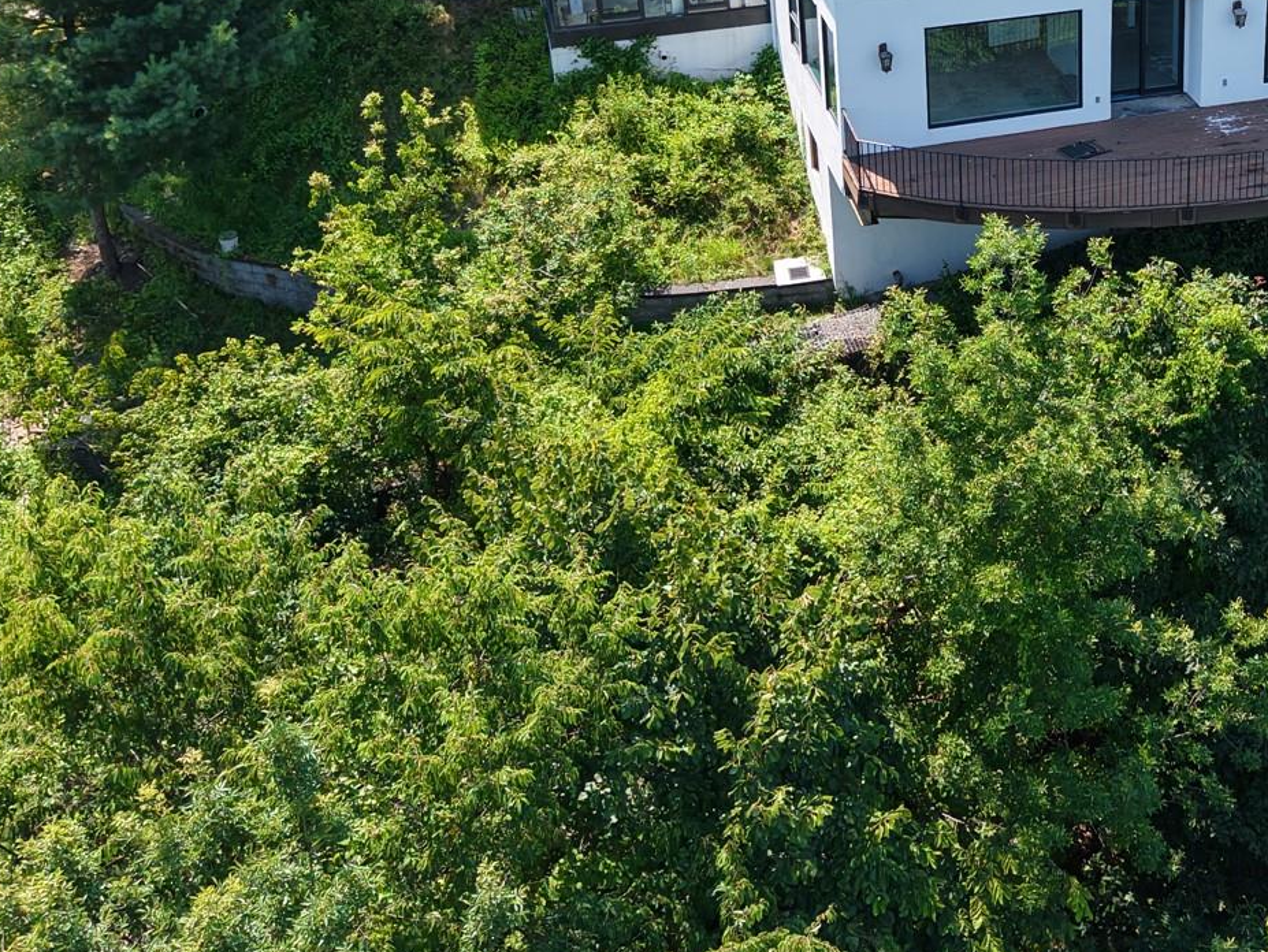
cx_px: 1096
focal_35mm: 53
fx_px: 1942
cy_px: 51
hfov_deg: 34.5
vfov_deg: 26.4
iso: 100
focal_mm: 8.67
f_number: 1.8
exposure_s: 1/1000
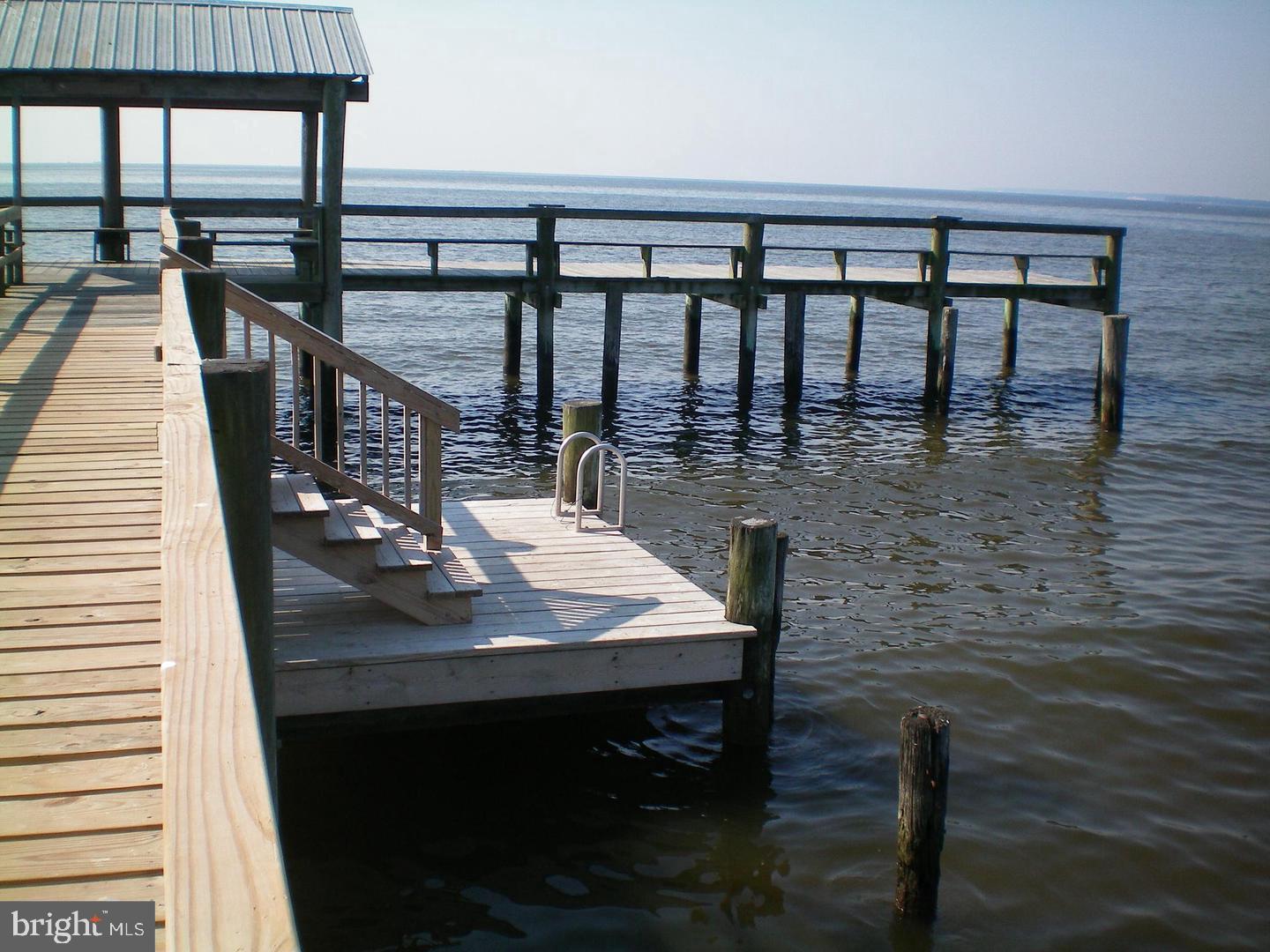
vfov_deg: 37.7
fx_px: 1394
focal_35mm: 38
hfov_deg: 49.0
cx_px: 635
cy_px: 476
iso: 64
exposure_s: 1/500
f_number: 4.6
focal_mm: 6.3
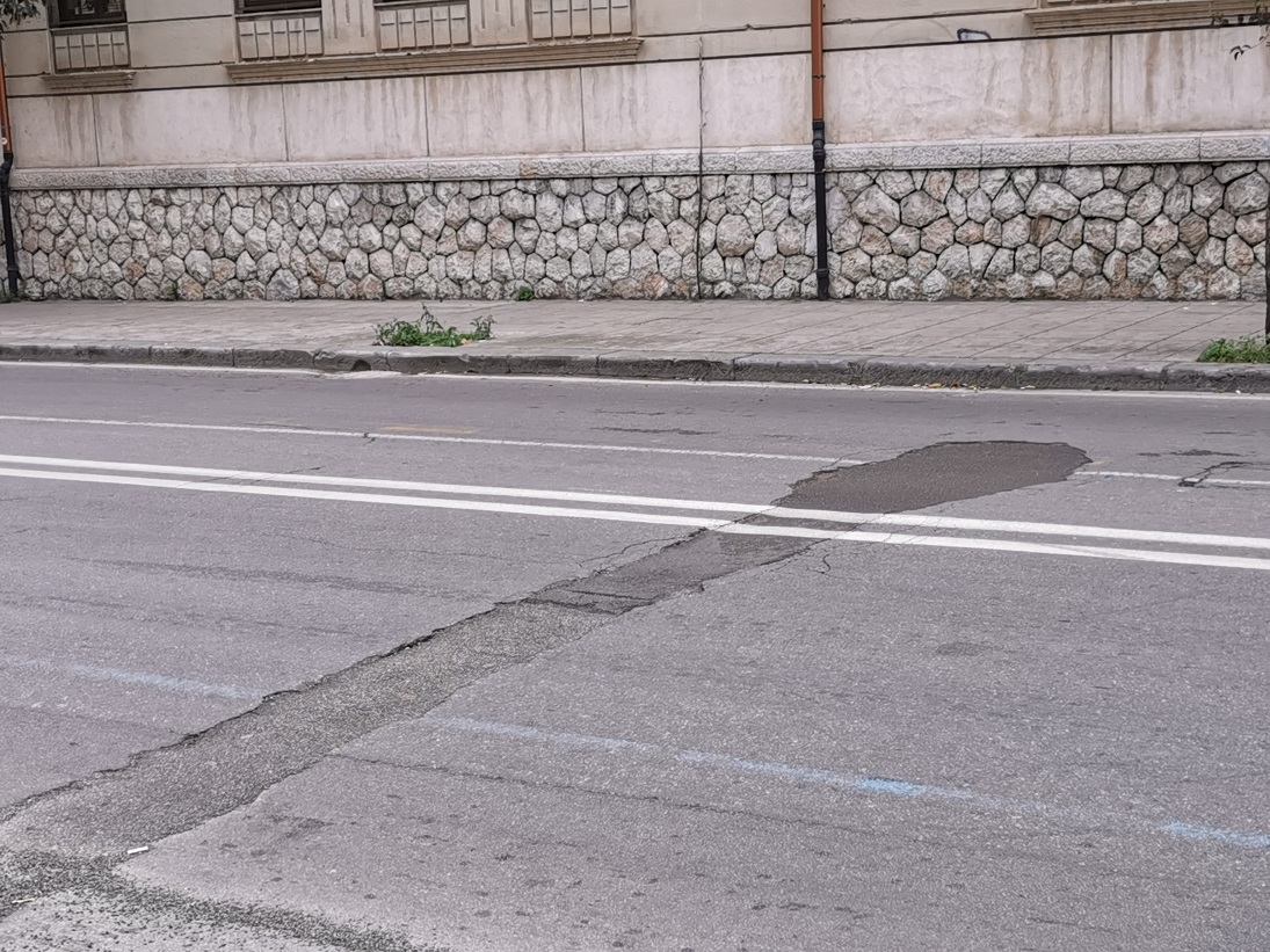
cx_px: 635
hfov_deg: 34.9
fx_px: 2018
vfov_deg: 26.6
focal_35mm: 55
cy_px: 476
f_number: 1.8
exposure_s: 1/322
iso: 50
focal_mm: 5.58
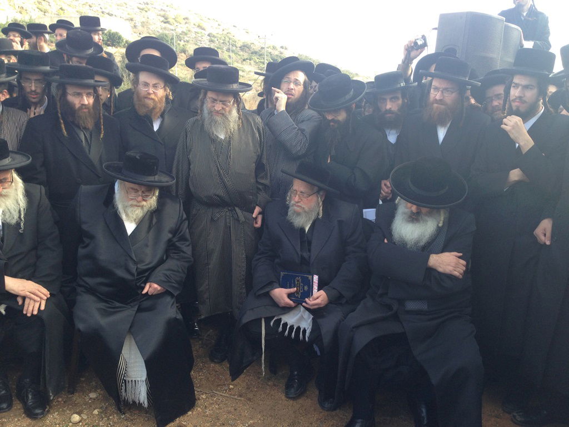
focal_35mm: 33
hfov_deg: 55.4
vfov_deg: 42.9
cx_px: 284
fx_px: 542
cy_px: 214
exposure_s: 1/194
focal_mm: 4.12
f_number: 2.4
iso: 50
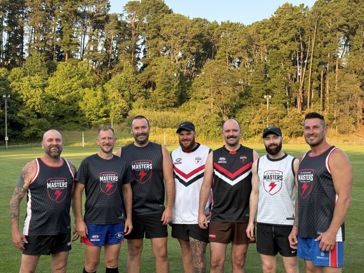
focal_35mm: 48
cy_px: 136
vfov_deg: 30.3
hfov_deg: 39.7
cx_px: 182
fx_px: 505
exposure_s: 1/493
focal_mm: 6.76
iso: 80
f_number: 1.78
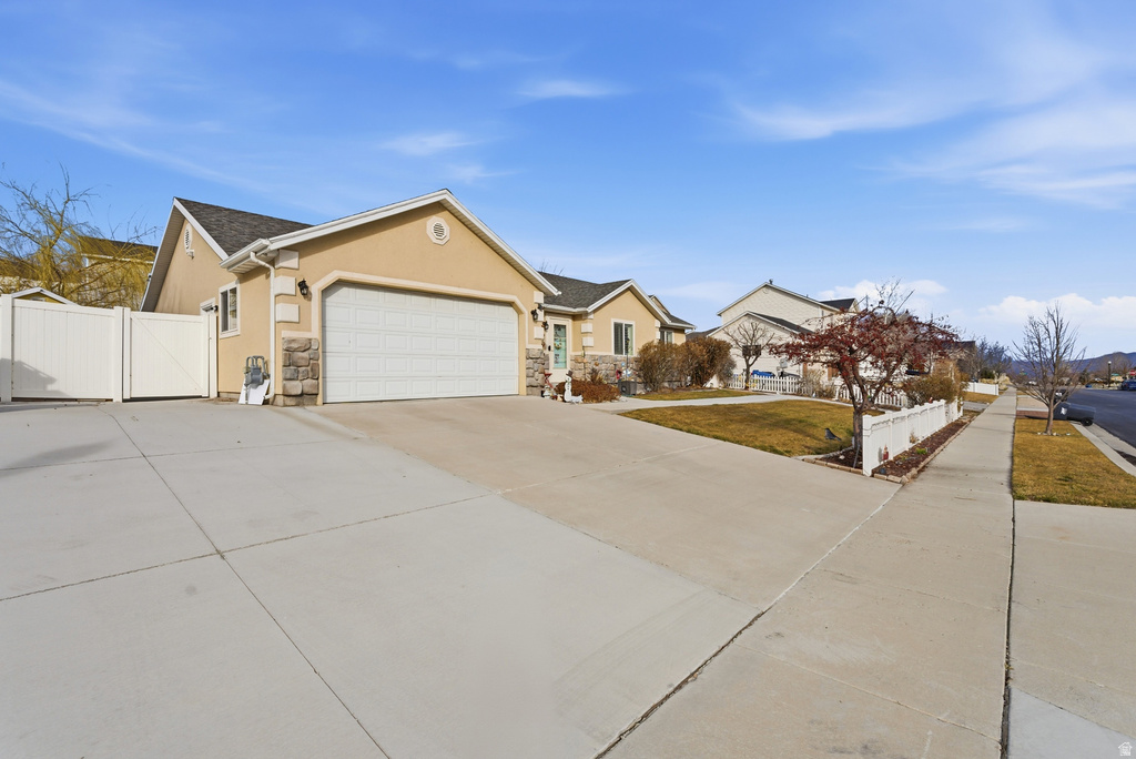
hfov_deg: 96.7
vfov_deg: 73.8
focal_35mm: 16
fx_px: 505
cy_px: 380
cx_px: 568
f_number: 9
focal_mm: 16
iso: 250
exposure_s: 1/8000
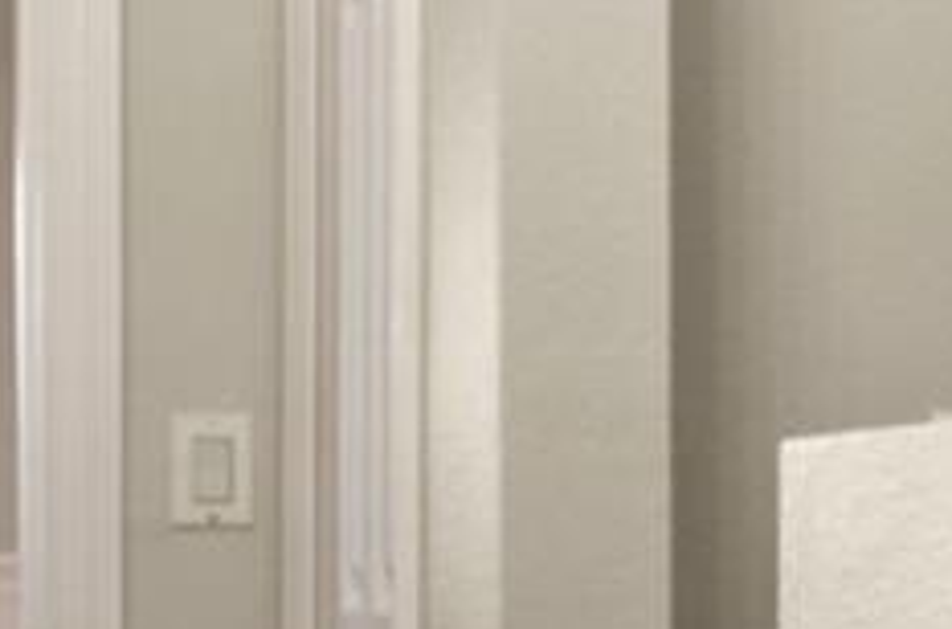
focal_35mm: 103
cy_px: 558
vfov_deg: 13.1
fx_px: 2716
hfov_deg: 14.0
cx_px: 2280
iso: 200
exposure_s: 1/4
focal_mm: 10
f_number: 8
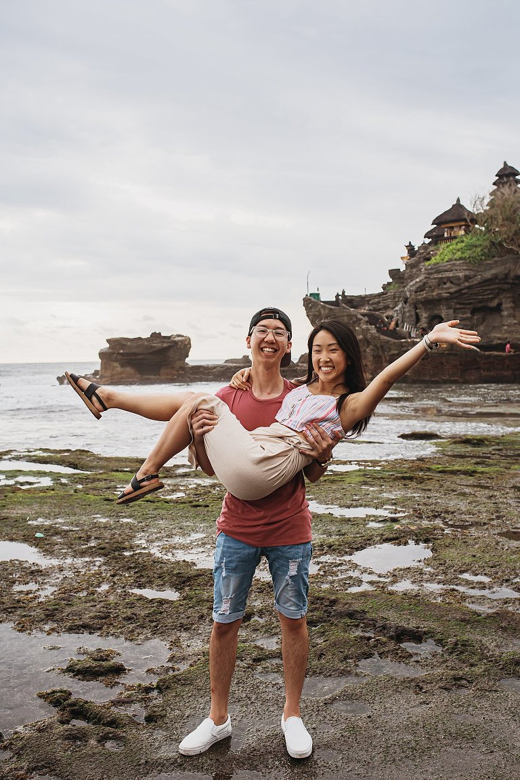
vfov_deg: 54.4
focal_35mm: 35
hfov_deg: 37.9
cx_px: 260
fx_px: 758
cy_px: 390
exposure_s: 1/500
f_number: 4.5
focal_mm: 35
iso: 500
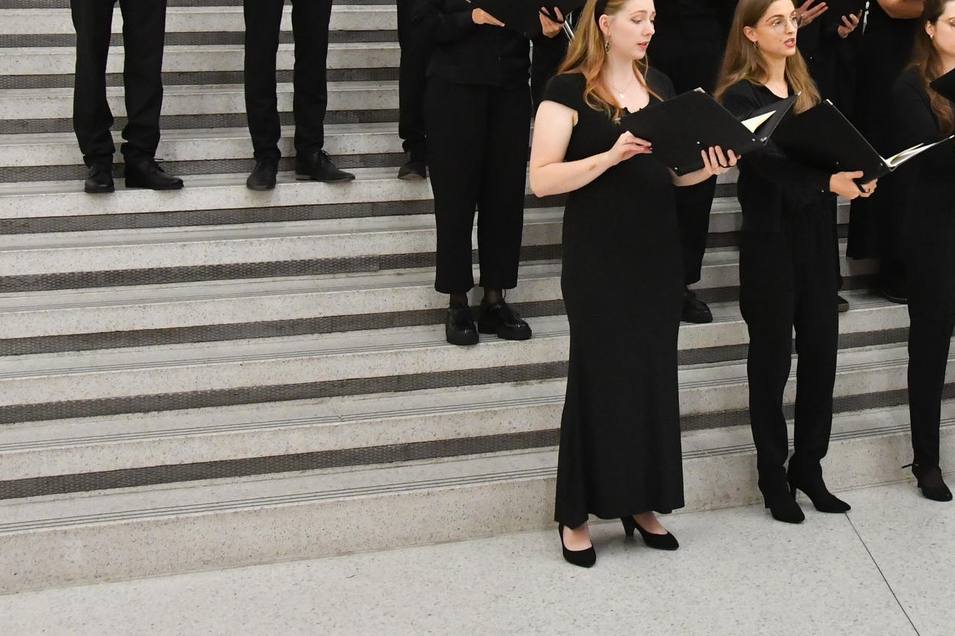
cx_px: 807
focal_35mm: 64
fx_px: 1697
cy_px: 79
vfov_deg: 20.8
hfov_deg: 30.4
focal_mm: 24
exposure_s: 1/160
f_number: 5.6
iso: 2500
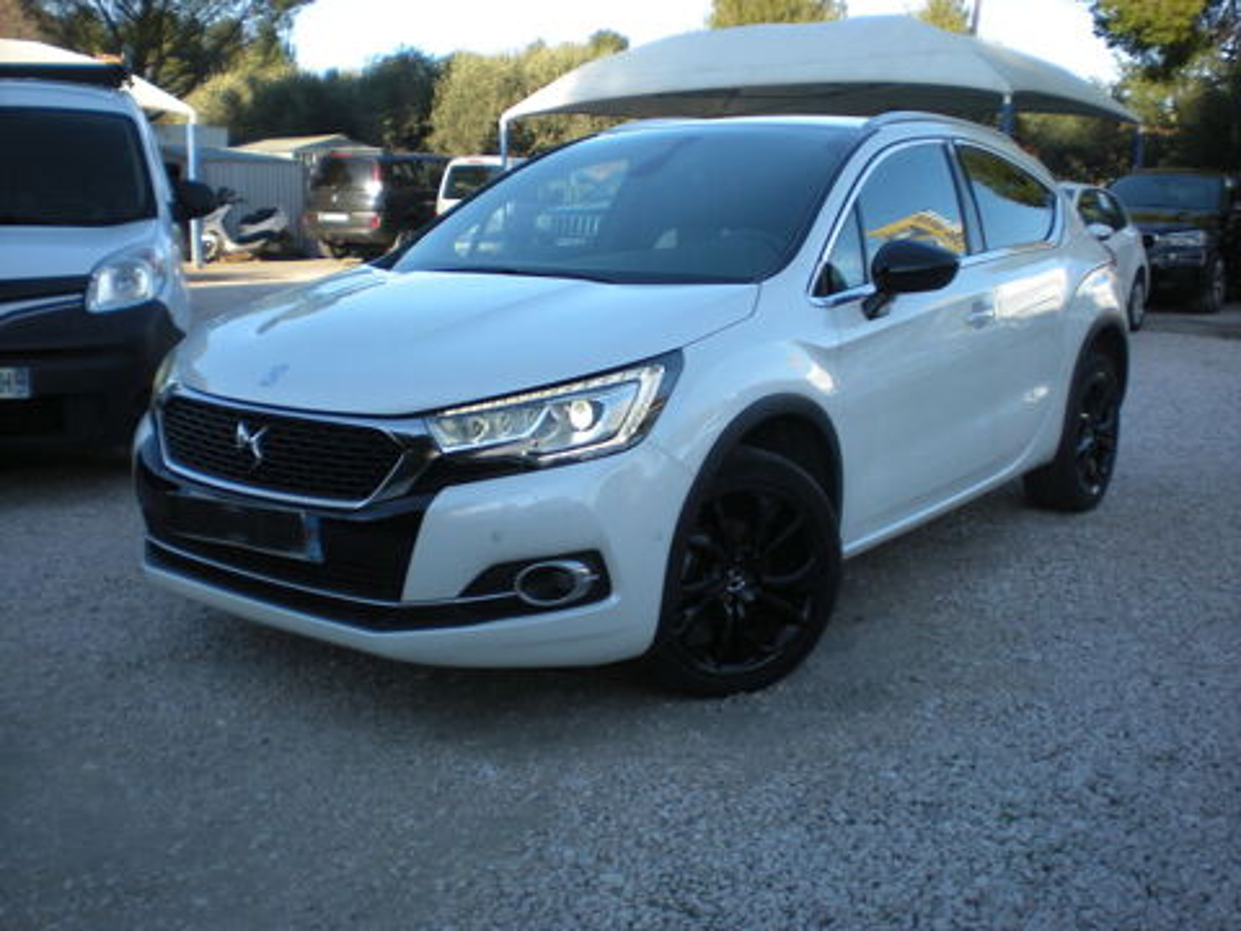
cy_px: 466
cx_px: 620
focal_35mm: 38
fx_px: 1362
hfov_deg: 49.0
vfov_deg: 37.7
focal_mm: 6.3
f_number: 3.1
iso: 64
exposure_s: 1/193
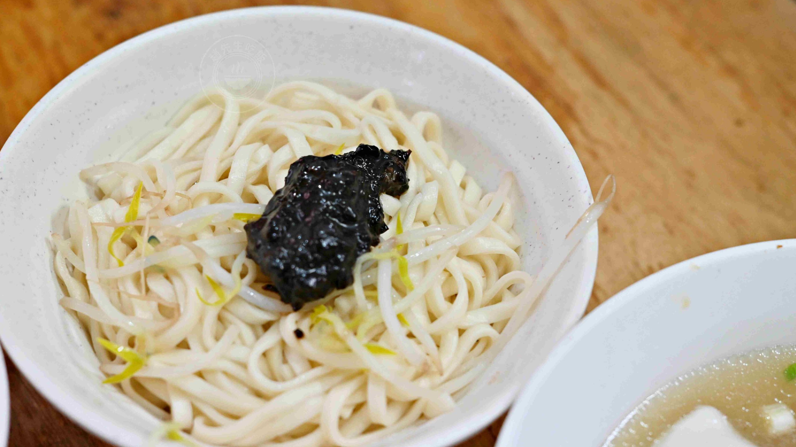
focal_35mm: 79
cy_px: 263
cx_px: 397
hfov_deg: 26.9
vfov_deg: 15.3
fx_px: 1667
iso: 900
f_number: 3.2
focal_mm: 50
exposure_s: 1/200
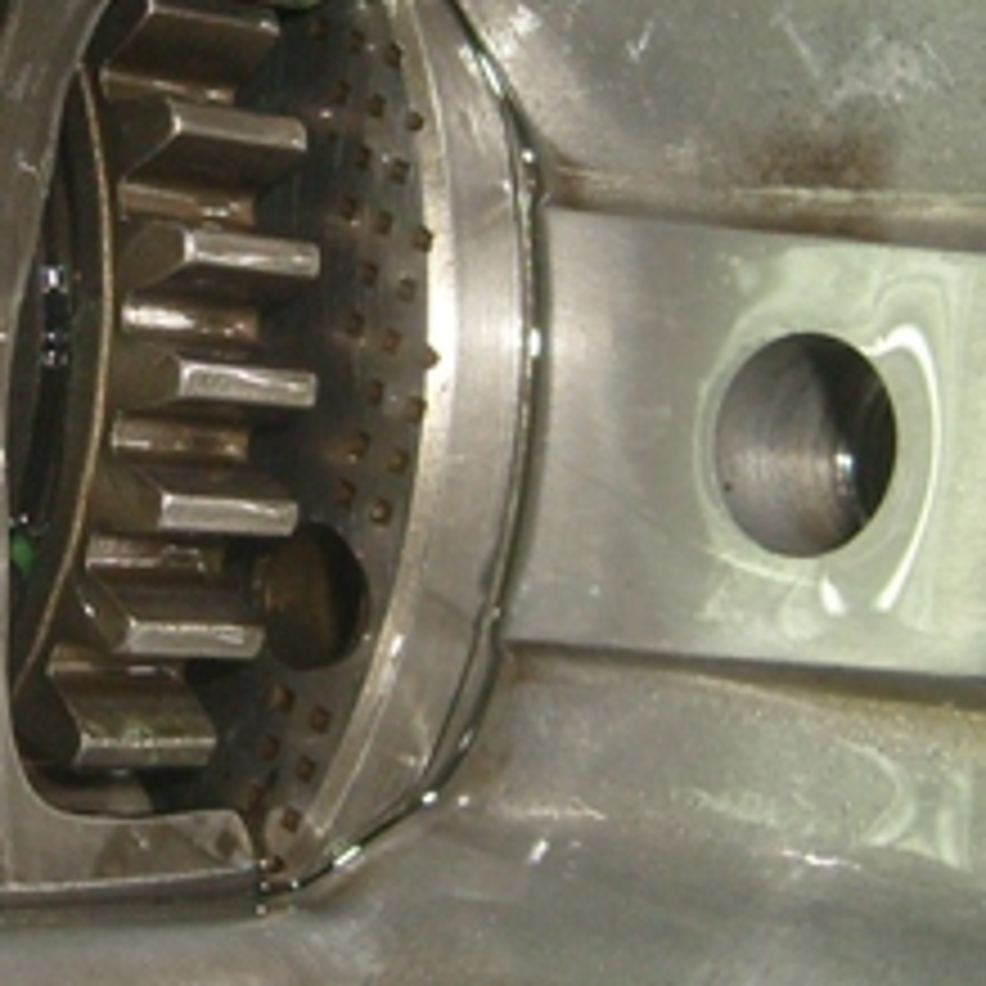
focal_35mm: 113
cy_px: 324
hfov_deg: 15.3
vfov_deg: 15.4
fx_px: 3642
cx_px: 144
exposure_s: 1/45
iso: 100
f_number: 2.8
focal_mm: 5.8
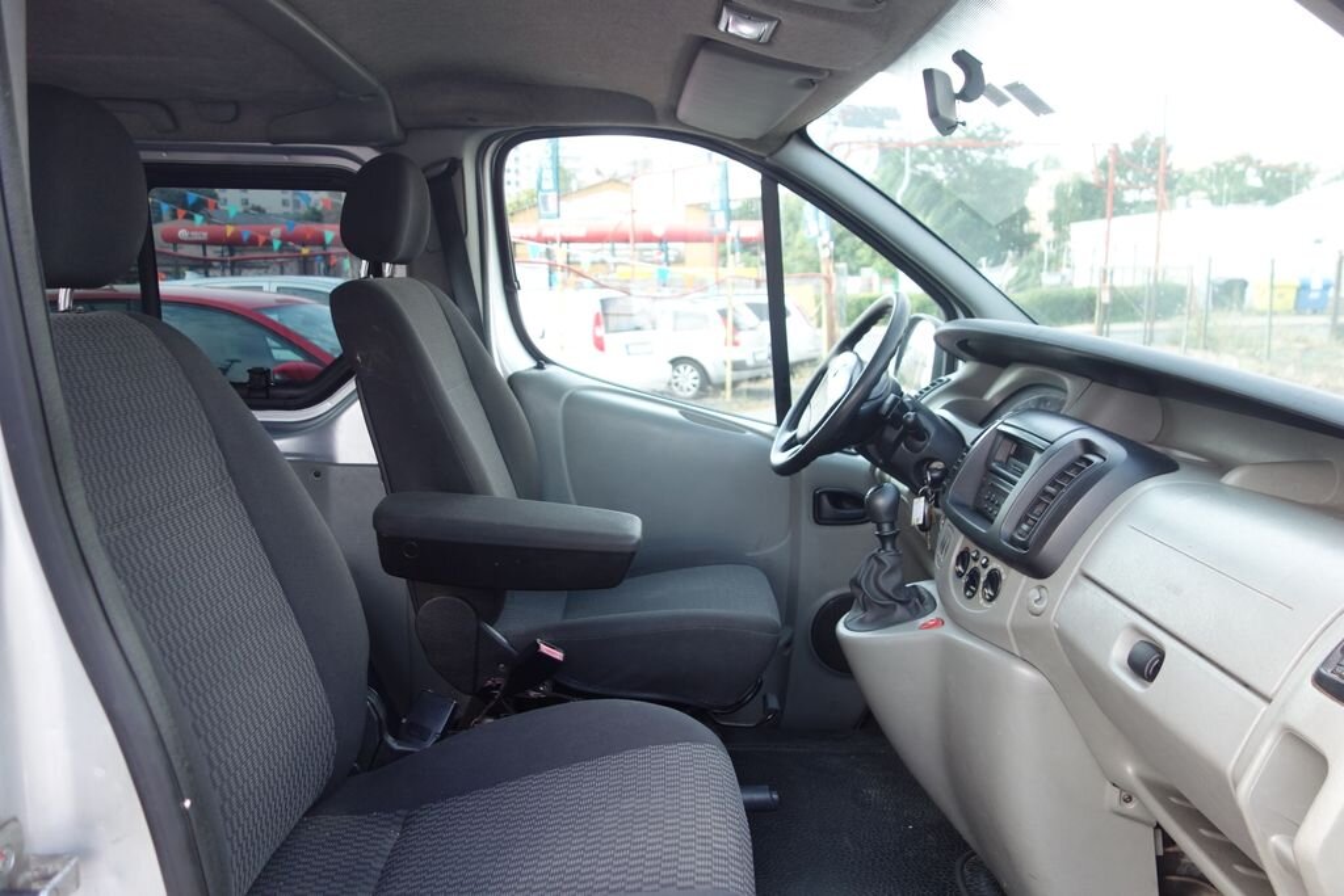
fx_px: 1045
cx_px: 672
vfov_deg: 46.4
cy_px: 448
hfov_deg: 65.5
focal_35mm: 28
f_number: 2
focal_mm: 10.4
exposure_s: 1/200
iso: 125
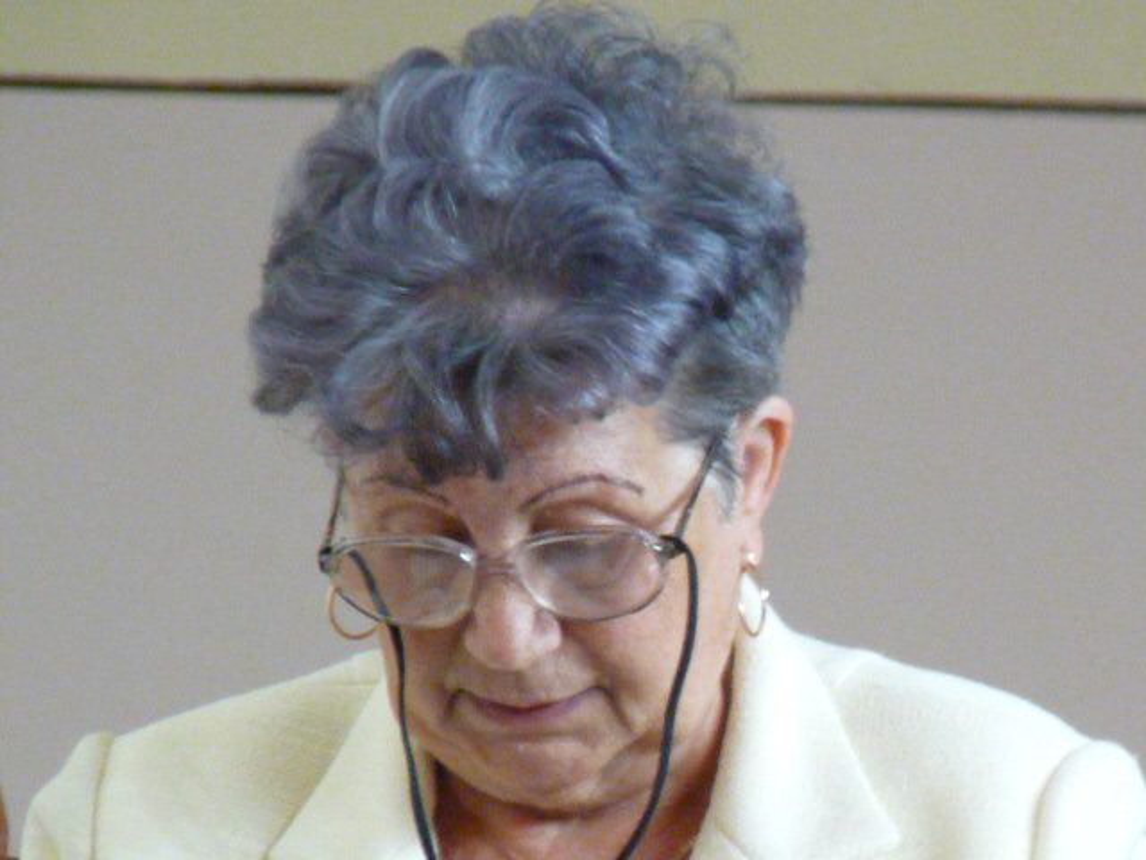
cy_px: 430
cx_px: 573
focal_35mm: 866
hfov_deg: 2.3
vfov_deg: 1.7
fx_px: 28670
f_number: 4.4
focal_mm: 86.4
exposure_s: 1/50
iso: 800
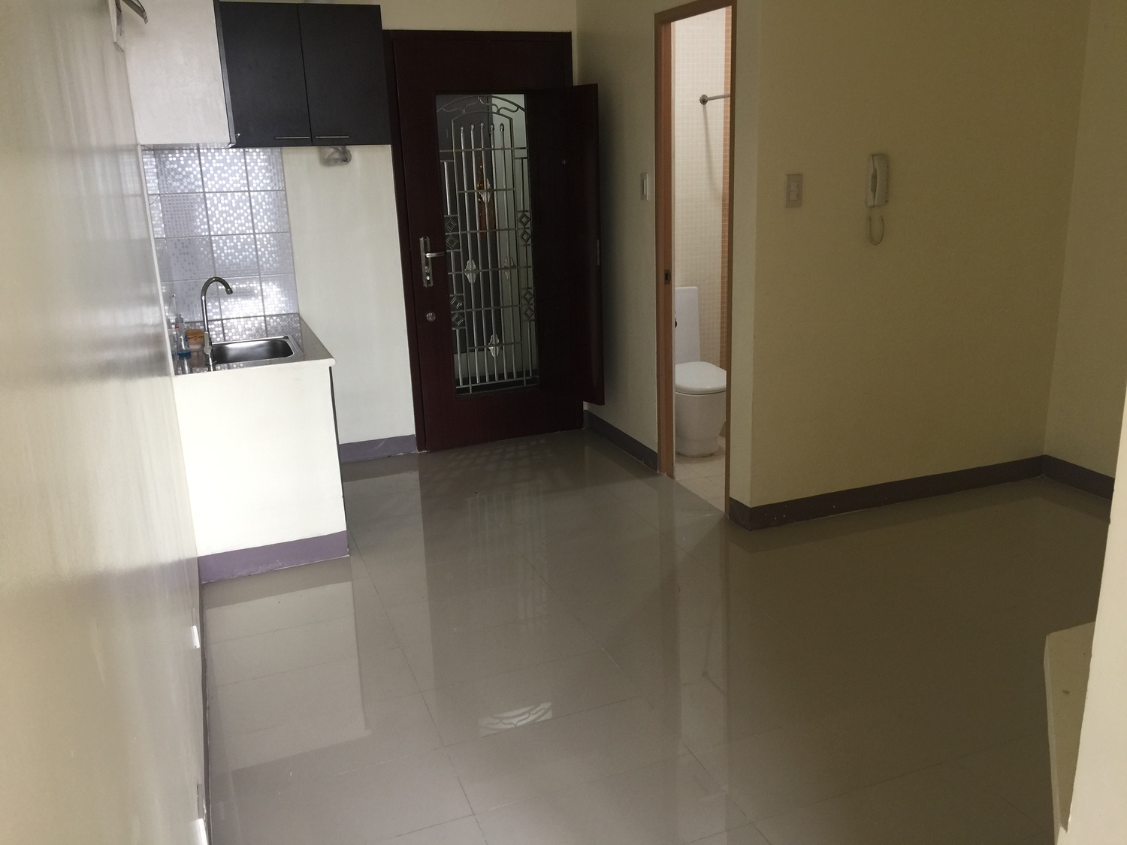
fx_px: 944
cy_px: 422
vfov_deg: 48.2
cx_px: 564
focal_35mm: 29
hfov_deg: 61.7
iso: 40
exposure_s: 1/15
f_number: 2.2
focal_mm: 4.15
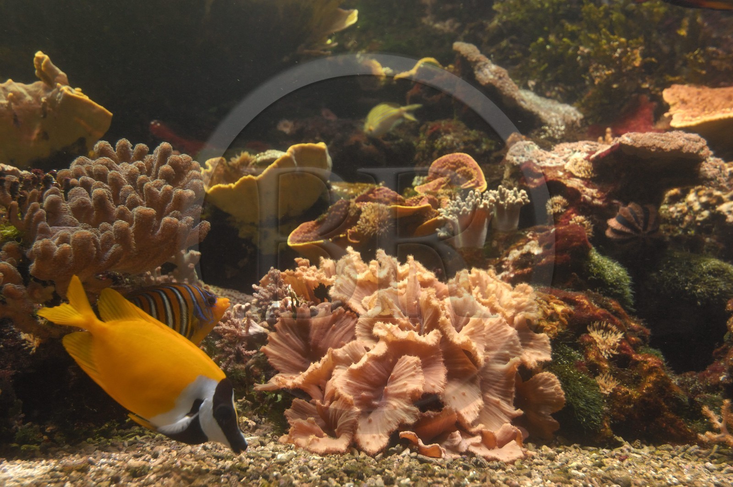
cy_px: 244
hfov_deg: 53.2
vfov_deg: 36.8
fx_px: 732
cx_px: 366
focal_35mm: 36
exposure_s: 1/40
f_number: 6.3
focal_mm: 24
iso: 400
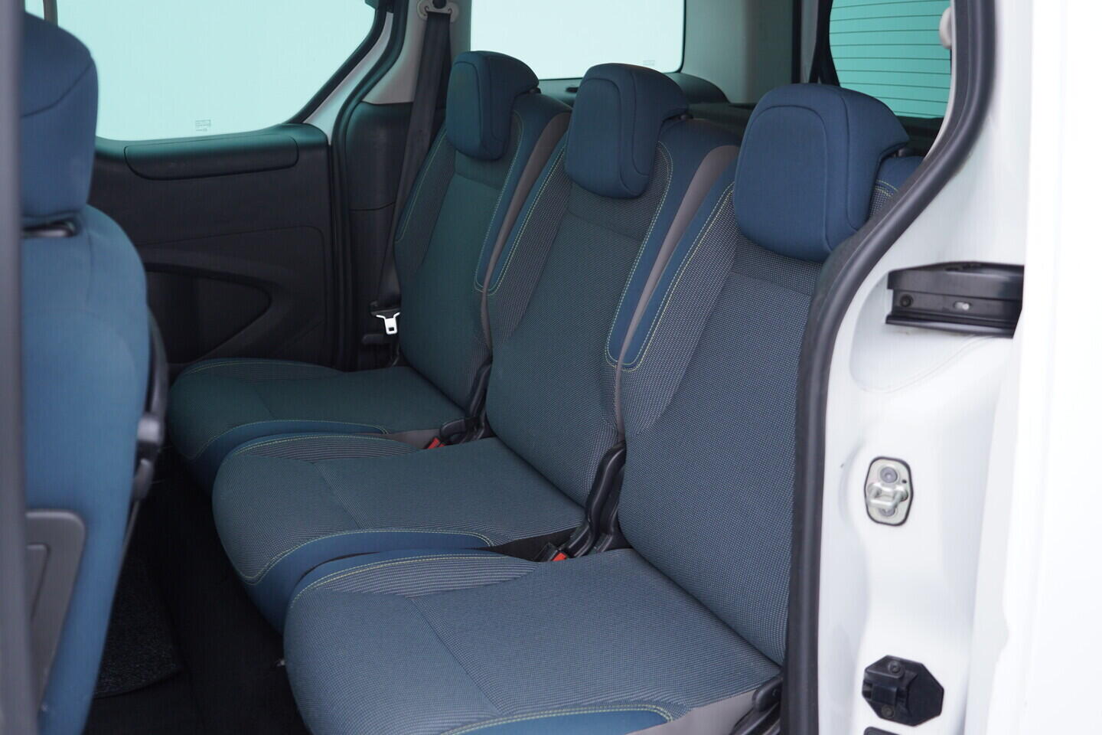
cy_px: 368
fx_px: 1102
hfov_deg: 53.1
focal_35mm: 36
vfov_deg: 36.9
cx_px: 551
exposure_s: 1/40
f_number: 2.8
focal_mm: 24
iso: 125
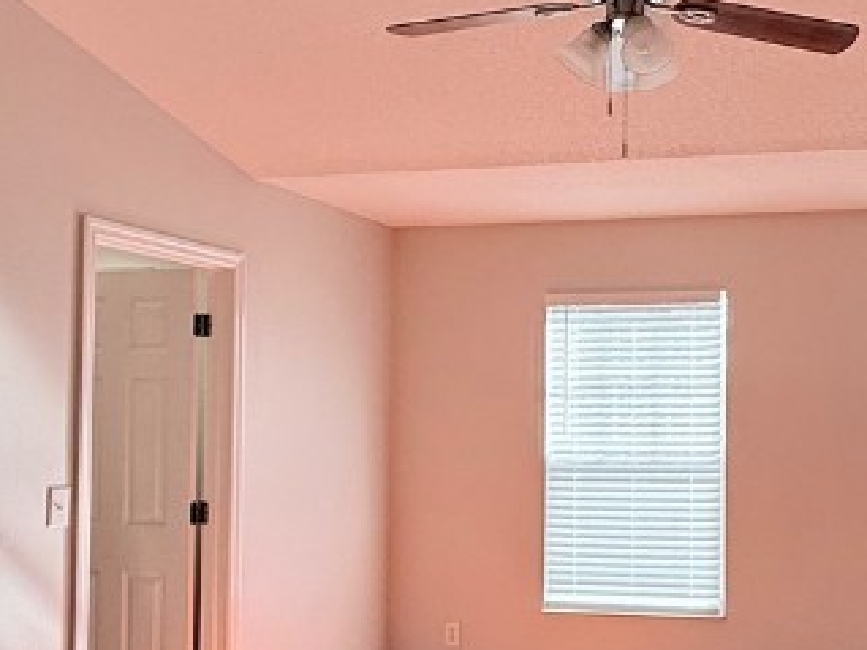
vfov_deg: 32.0
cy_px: 403
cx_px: 737
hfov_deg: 39.8
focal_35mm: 45
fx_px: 1127
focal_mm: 2.22
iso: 64
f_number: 2.2
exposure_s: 1/143
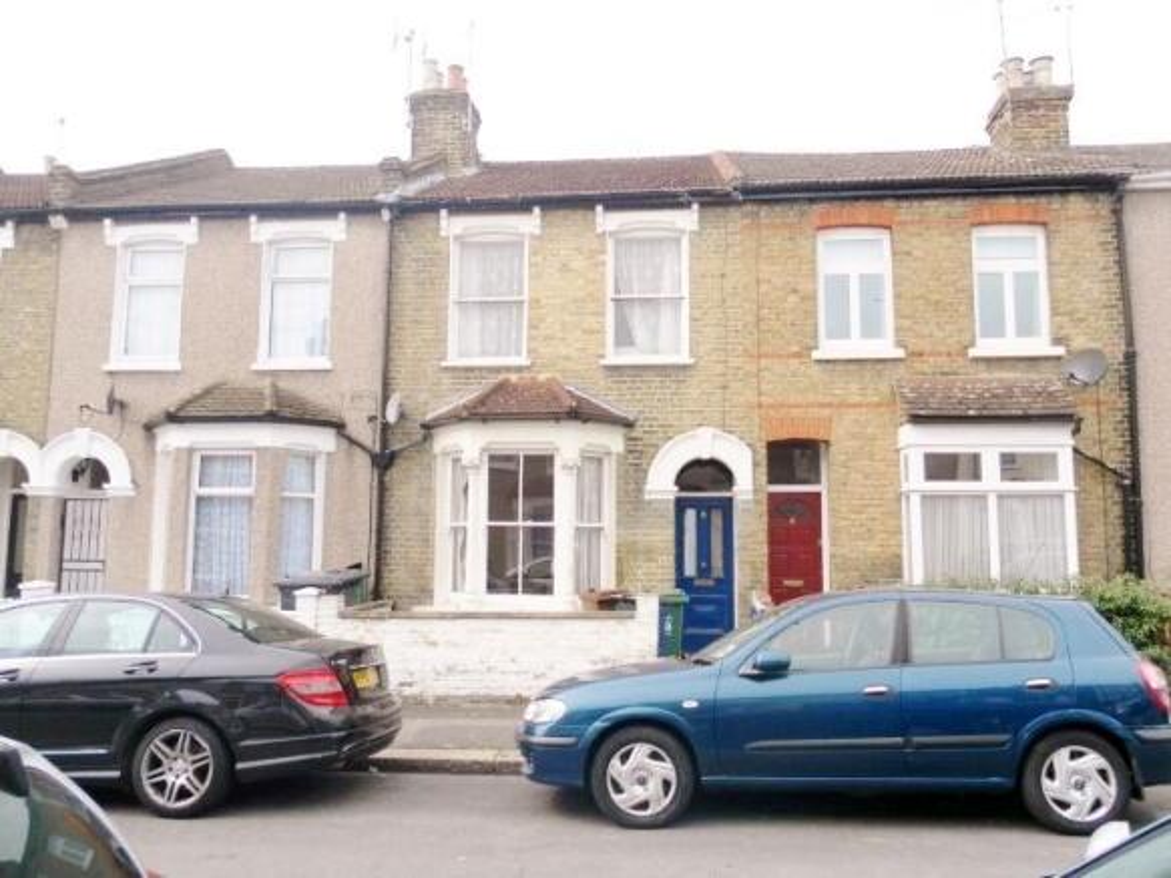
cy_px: 439
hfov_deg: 63.5
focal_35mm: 28
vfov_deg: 49.7
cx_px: 586
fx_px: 947
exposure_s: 1/100
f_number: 8
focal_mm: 4.9
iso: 80
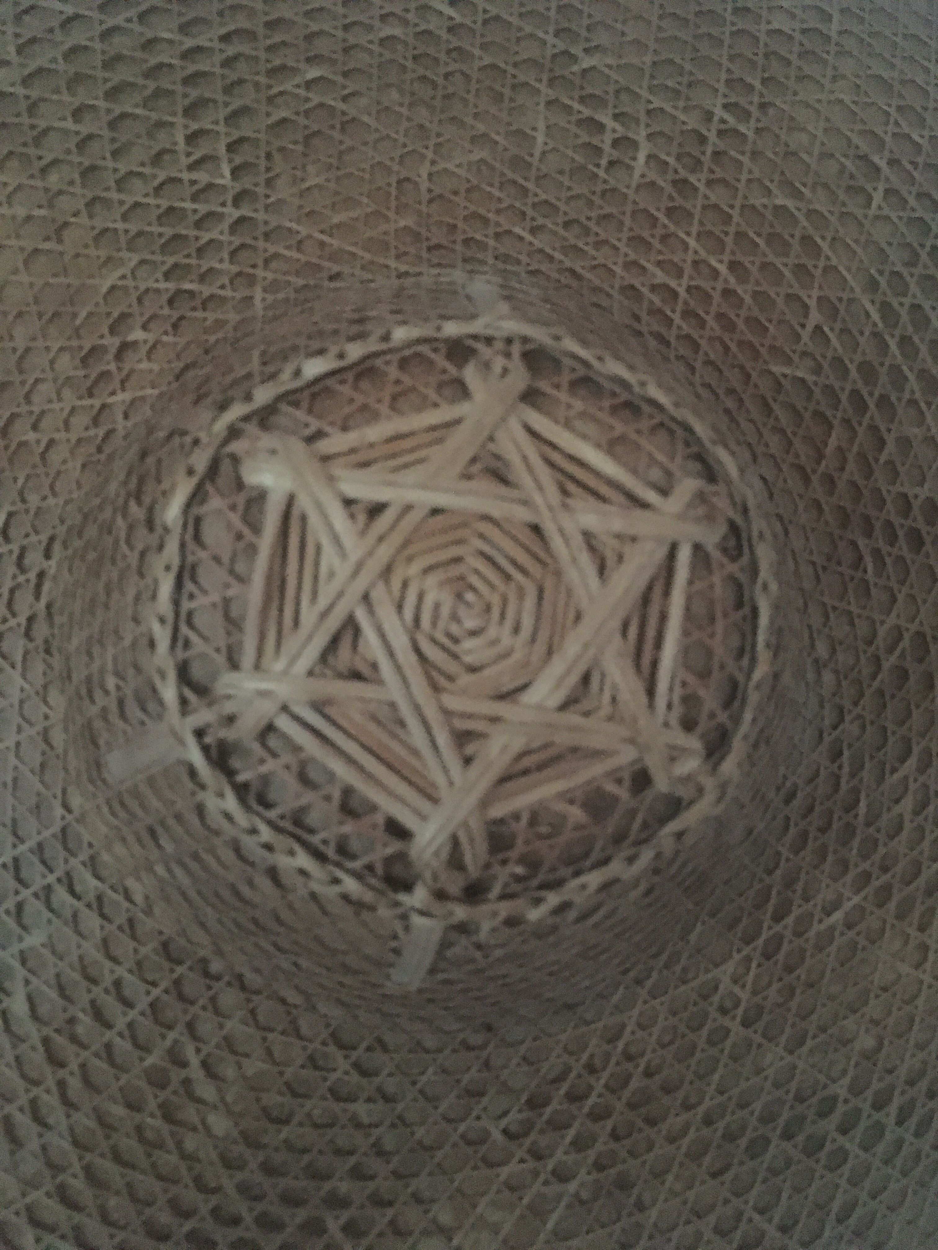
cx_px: 469
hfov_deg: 48.2
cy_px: 625
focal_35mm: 29
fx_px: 1048
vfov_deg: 61.7
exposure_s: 1/17
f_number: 2.2
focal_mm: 4.15
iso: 800
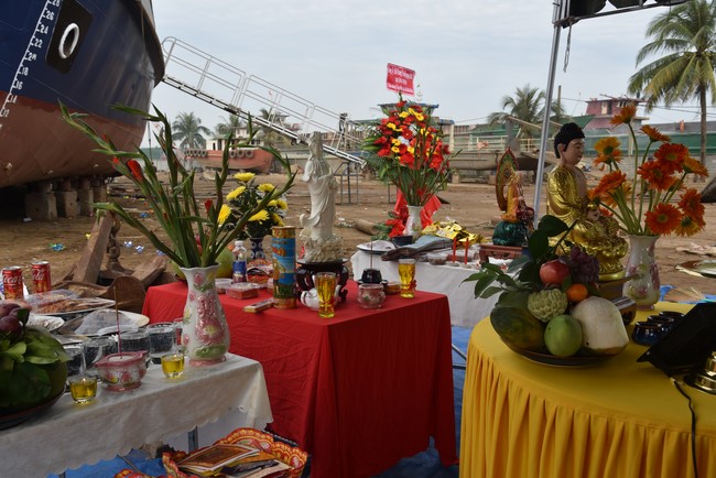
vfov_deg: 38.9
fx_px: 676
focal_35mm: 34
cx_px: 358
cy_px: 239
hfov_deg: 55.8
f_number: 8
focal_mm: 34
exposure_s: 1/250
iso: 220
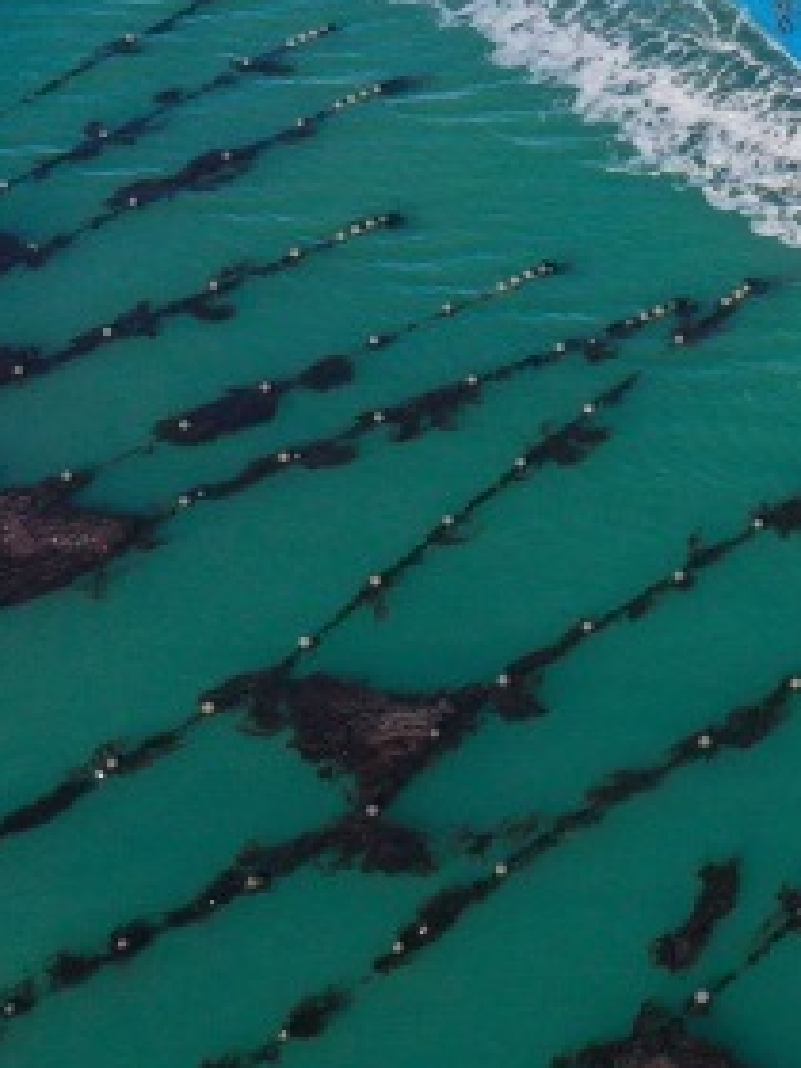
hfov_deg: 16.7
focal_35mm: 77
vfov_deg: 24.7
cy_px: 135
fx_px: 2376
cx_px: 1327
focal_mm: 10.26
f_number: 6.3
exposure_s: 1/240
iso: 100
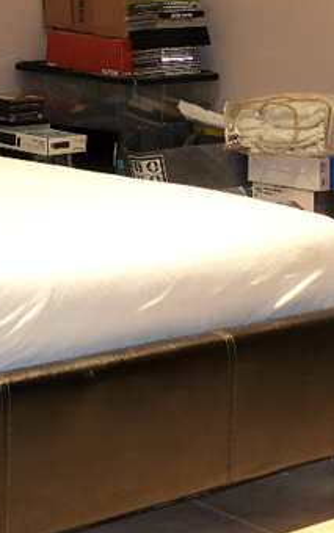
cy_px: -13
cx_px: -45
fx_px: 1410
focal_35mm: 97
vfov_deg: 20.6
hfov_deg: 13.2
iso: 250
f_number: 1.8
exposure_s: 1/30
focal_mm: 8.8
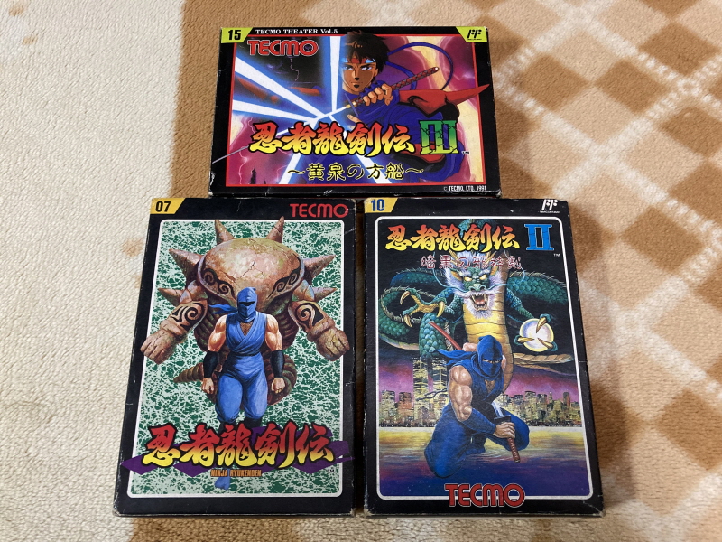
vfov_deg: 49.7
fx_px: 584
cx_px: 361
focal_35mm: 28
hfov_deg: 63.4
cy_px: 271
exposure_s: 1/60
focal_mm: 3.99
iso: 320
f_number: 1.8
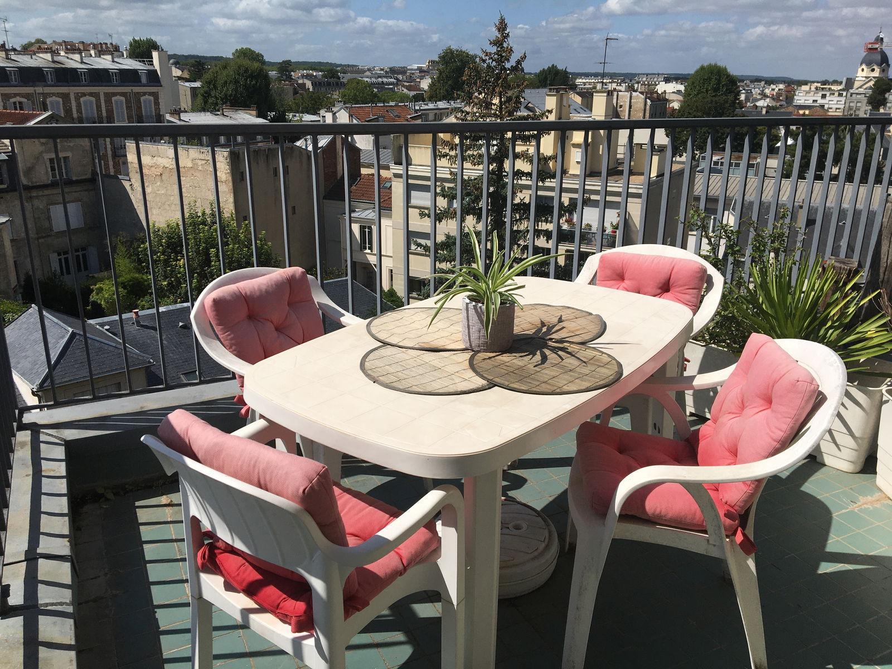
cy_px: 334
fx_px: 747
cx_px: 446
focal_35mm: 29
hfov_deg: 61.7
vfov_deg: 48.2
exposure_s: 1/3497
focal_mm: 4.15
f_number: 2.2
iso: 25
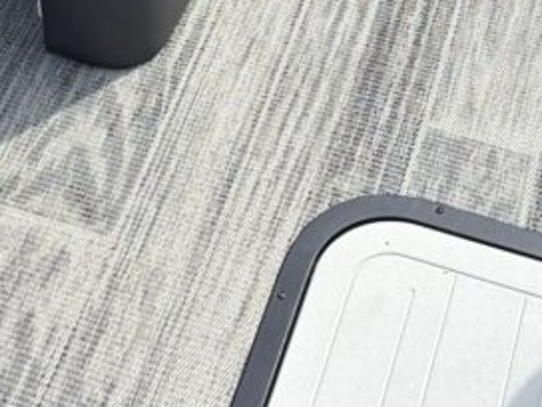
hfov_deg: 19.2
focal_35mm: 102
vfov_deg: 13.0
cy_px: -341
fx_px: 1597
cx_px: 168
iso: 50
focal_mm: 5.96
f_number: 1.6
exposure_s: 1/2024
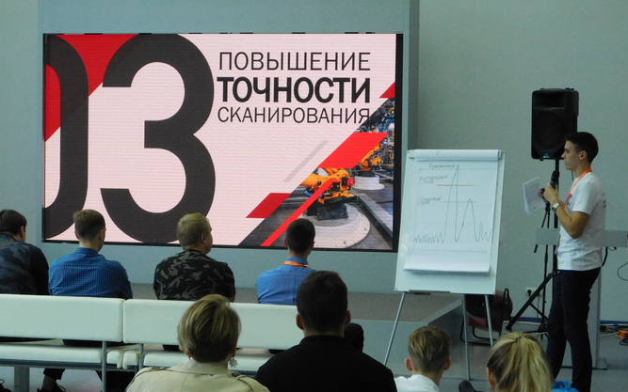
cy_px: 216
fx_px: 1523
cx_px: 329
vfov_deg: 14.7
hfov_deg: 23.3
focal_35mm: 89
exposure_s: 1/60
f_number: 4.4
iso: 720
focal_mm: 14.2
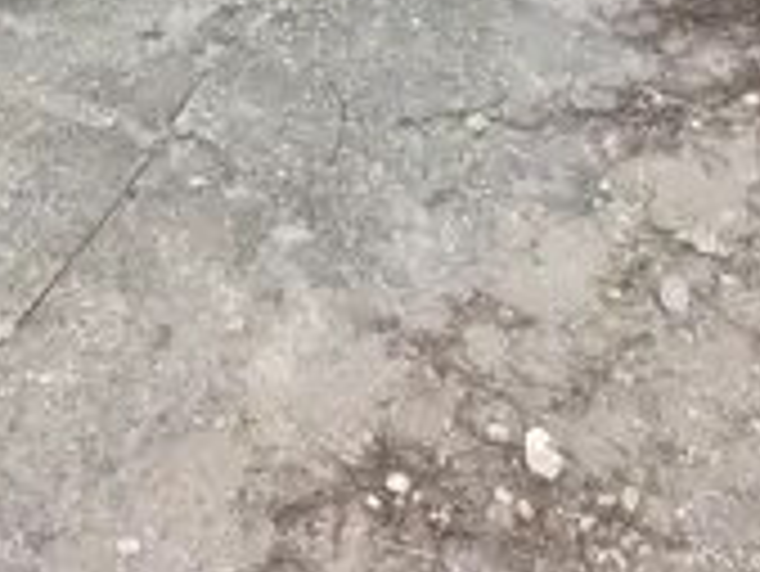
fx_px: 1296
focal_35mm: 59
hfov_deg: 32.2
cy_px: -324
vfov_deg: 20.6
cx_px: 216
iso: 25
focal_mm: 5.23
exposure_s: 1/604
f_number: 1.8
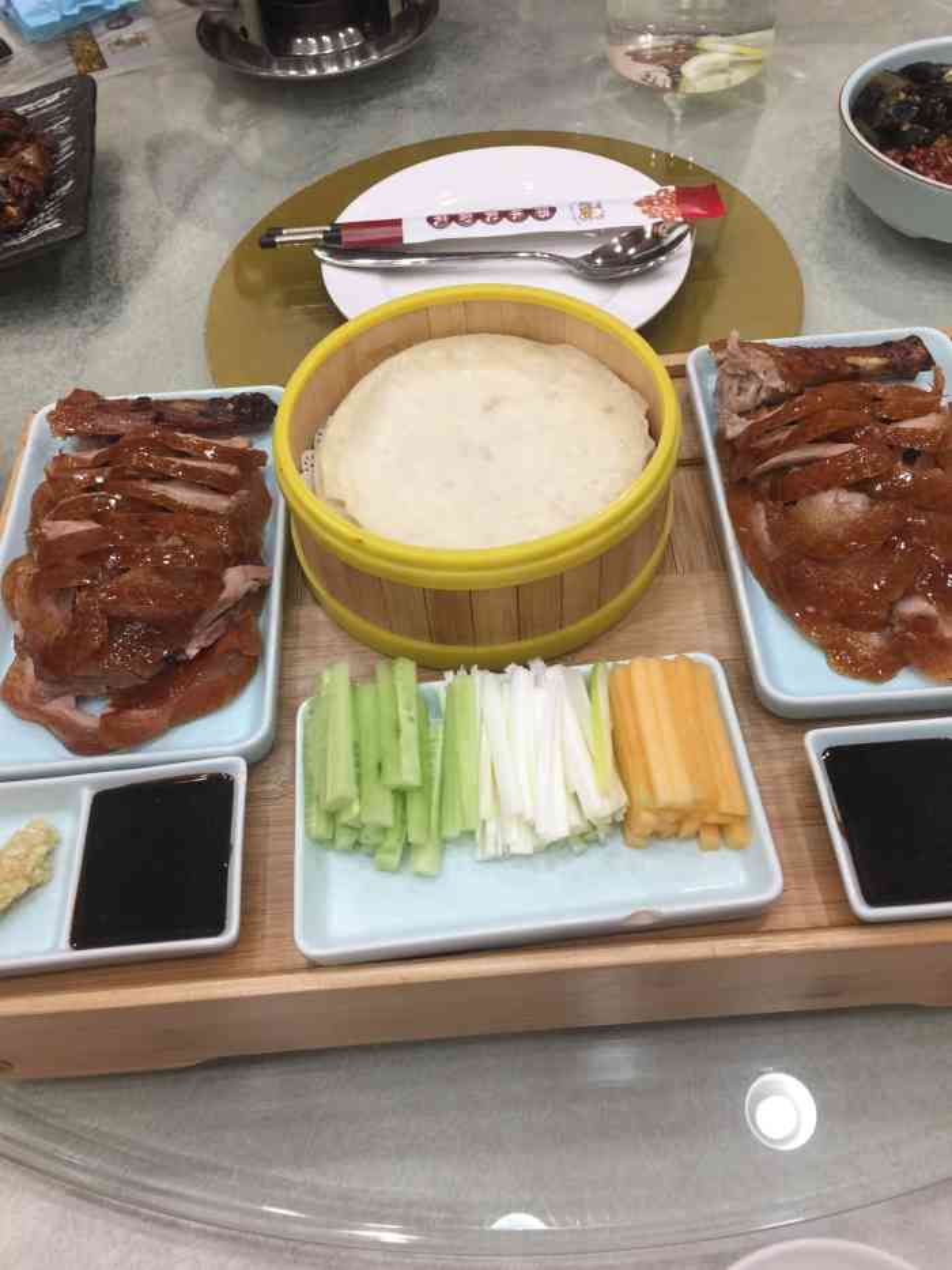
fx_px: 1063
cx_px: 476
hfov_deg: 48.2
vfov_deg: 61.7
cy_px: 635
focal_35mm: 29
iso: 32
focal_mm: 4.15
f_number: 2.2
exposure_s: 1/33
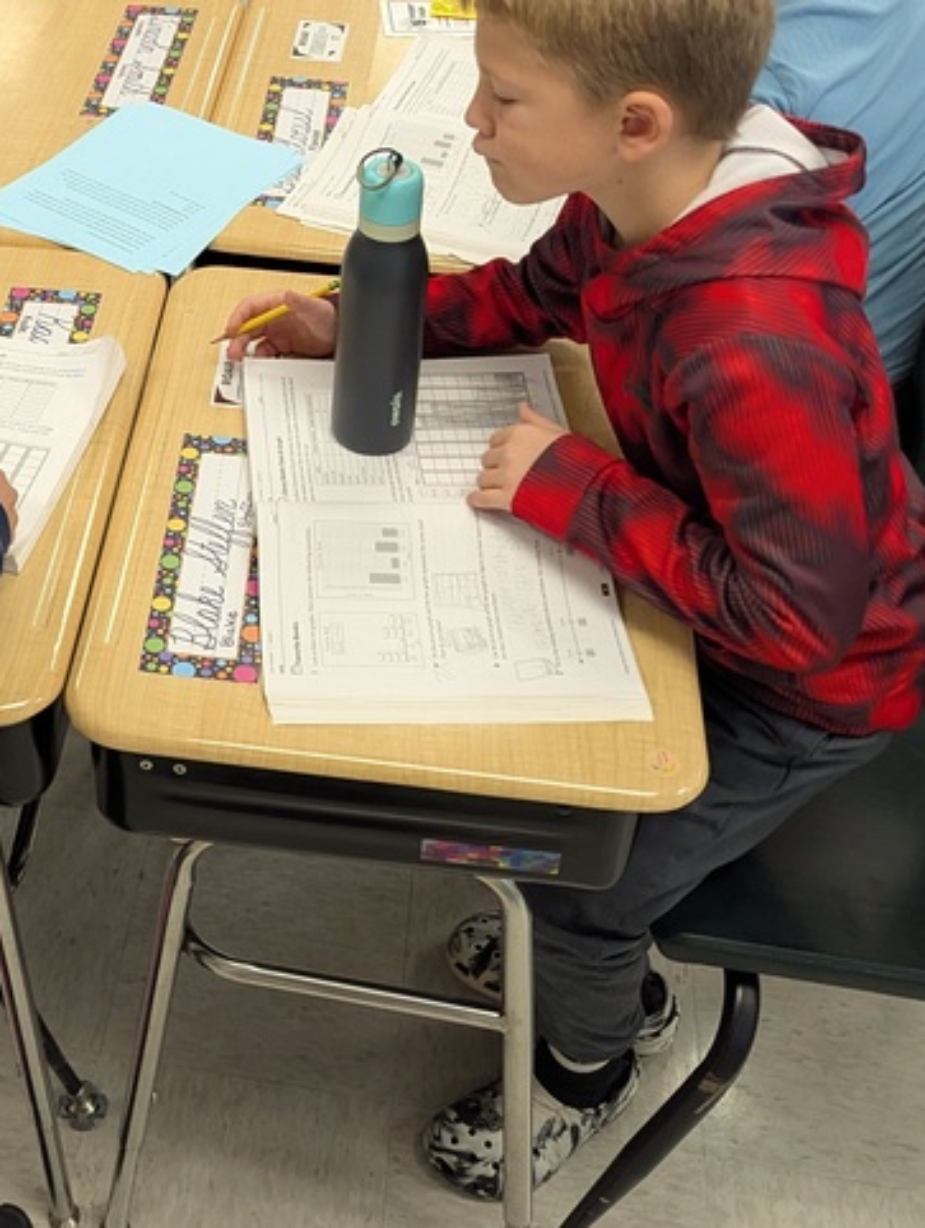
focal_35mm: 51
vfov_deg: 36.5
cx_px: 157
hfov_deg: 27.9
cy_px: 296
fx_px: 1812
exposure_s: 1/227
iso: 291
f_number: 1.85
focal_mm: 6.81
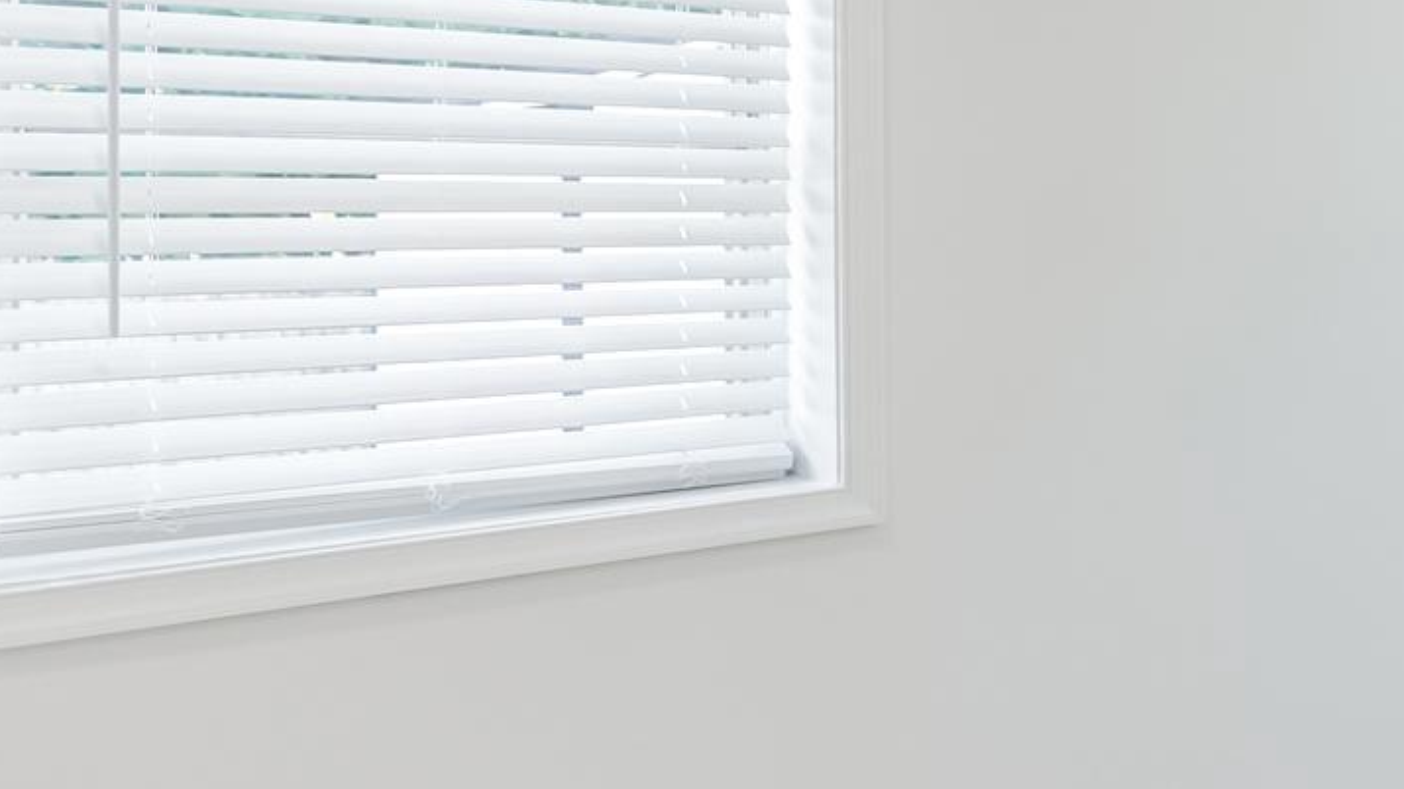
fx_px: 1787
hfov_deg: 33.9
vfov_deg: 24.8
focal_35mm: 48
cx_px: 1716
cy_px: 252
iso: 160
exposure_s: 1/60
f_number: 4
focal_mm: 16
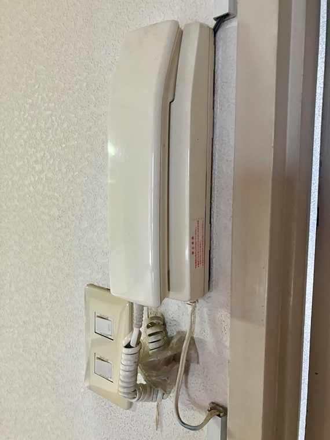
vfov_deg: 63.4
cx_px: 165
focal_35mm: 28
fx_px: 356
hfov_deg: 49.7
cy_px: 220
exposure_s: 1/33
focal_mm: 3.99
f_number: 1.8
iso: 400
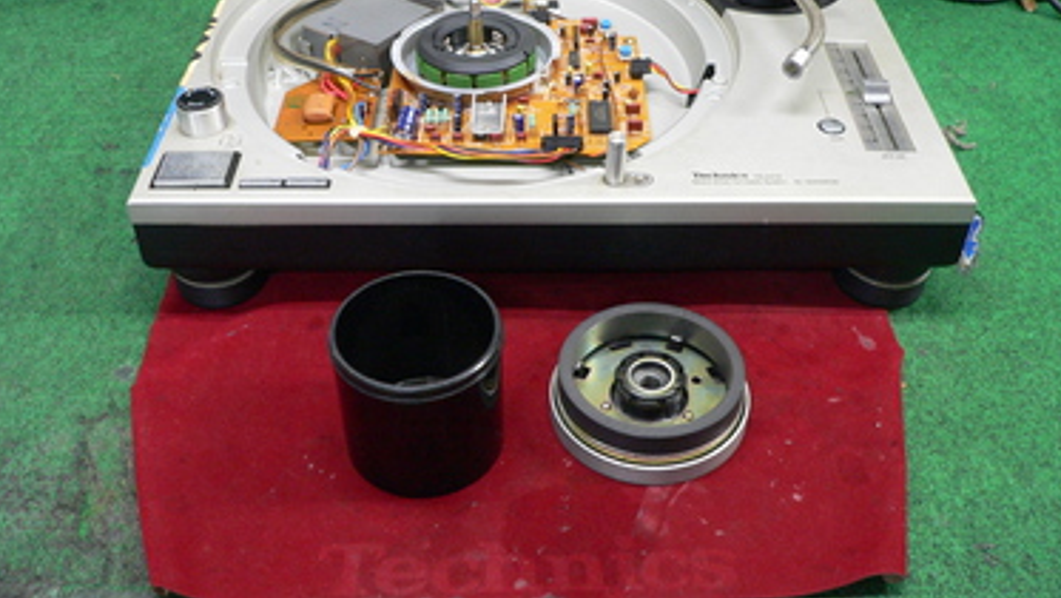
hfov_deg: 50.5
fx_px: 1126
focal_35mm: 40
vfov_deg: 29.5
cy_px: 195
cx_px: 535
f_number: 2.8
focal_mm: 6
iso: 200
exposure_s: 1/15
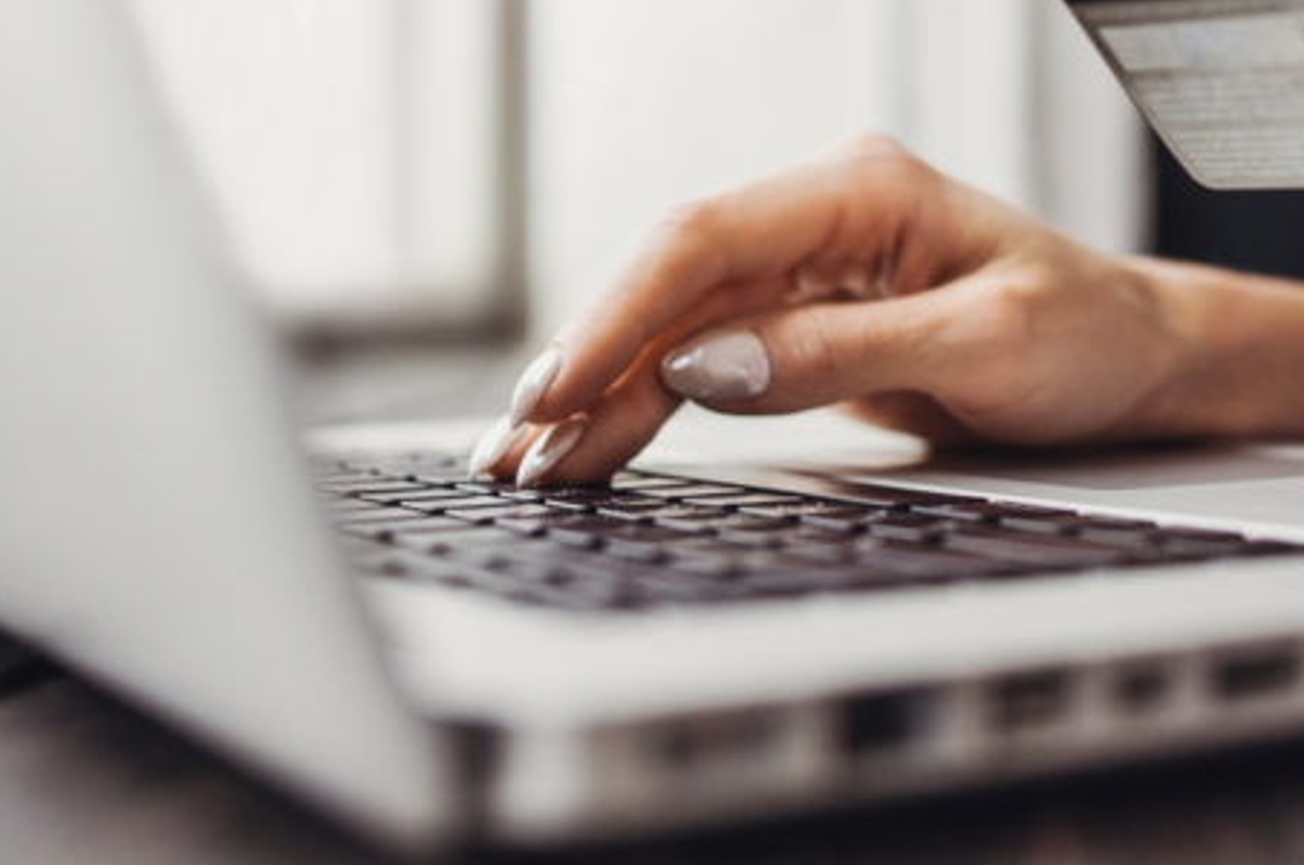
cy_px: 343
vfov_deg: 21.8
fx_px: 2243
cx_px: 1021
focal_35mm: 62
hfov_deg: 31.7
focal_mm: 35
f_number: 3.2
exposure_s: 1/80
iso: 500
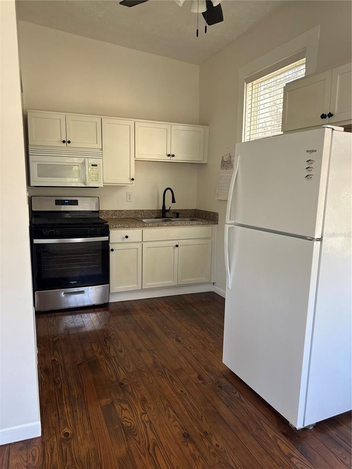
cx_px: 176
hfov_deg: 56.8
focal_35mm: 24
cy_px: 234
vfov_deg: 71.6
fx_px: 325
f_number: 1.78
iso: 200
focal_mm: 6.76
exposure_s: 1/115
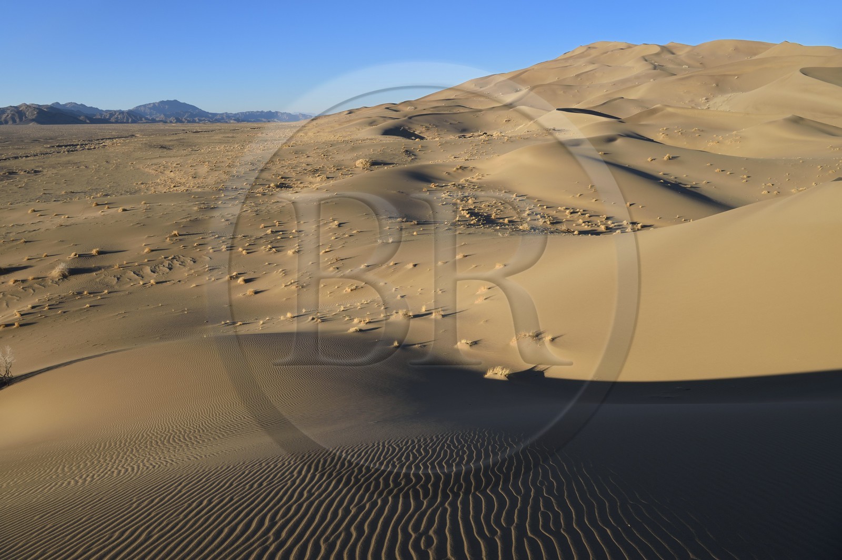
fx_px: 561
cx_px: 421
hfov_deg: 73.8
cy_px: 280
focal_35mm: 24
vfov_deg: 53.1
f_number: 11
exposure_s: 1/200
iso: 200
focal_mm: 24
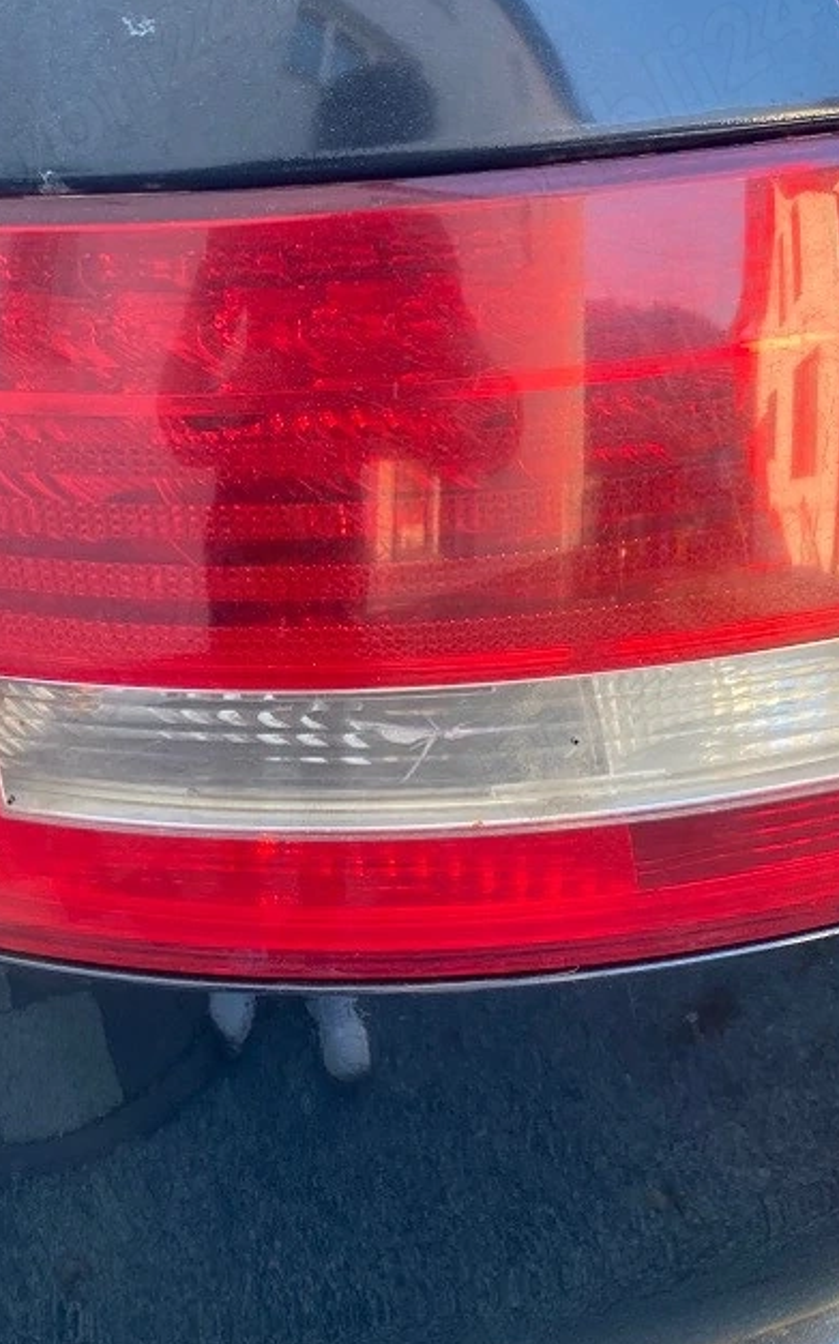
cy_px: 646
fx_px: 1610
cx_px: 294
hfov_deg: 29.0
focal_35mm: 44
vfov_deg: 45.3
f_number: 1.8
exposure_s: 1/121
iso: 100
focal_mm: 4.25
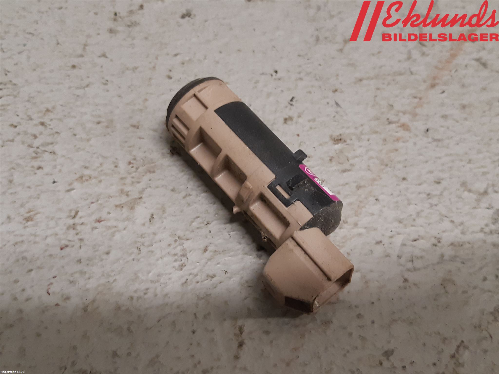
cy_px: 187
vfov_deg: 53.1
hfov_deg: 67.3
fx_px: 375
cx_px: 250
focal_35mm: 26
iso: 160
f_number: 1.7
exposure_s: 1/50
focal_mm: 3.93
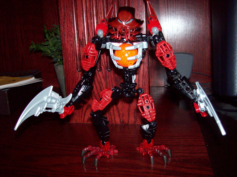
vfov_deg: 39.6
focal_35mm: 36
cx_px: 118
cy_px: 88
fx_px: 246
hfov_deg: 51.4
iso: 140
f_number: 2.7
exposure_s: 1/64
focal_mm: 6
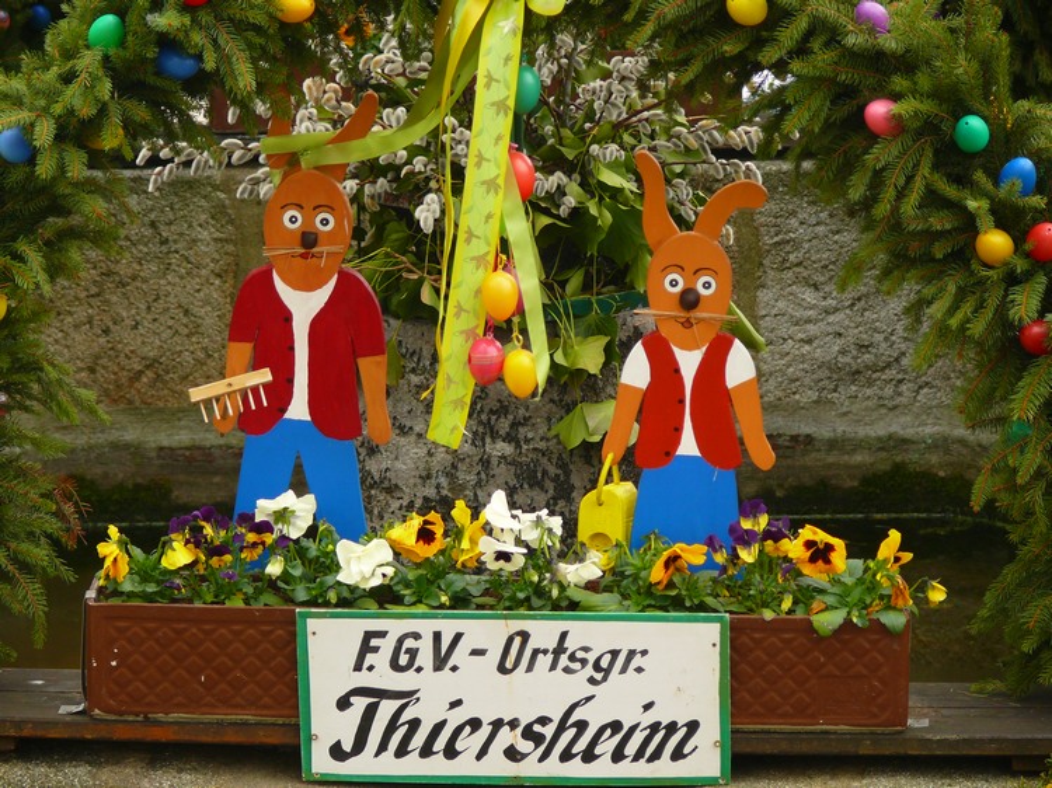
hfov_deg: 9.2
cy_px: 394
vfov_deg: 6.9
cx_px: 526
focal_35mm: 215
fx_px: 6532
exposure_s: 1/30
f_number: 3.6
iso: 100
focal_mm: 45.4
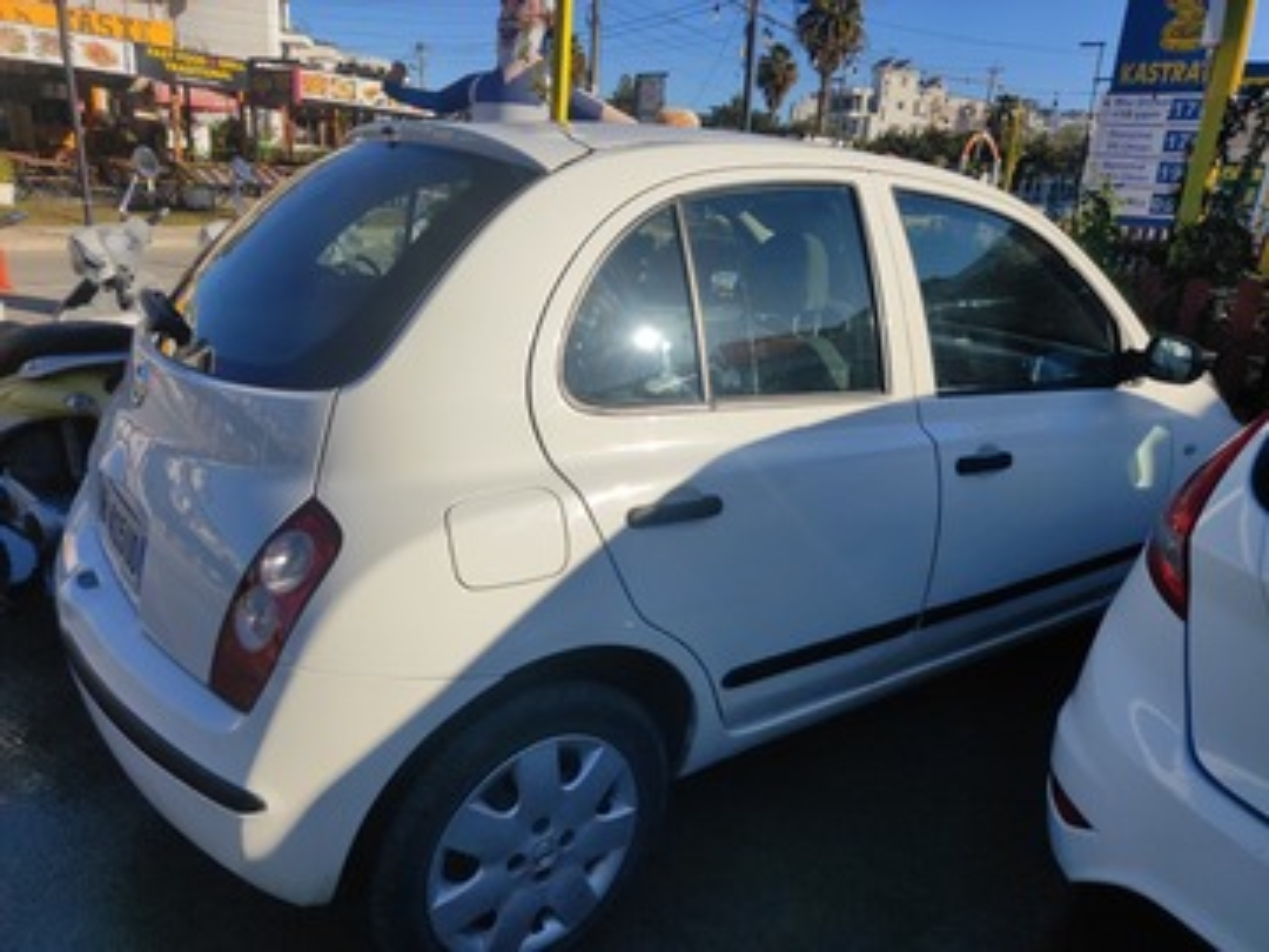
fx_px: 623
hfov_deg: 91.0
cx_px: 634
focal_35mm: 17
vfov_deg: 74.7
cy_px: 476
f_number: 1.79
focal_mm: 4.74
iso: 50
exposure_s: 1/1240
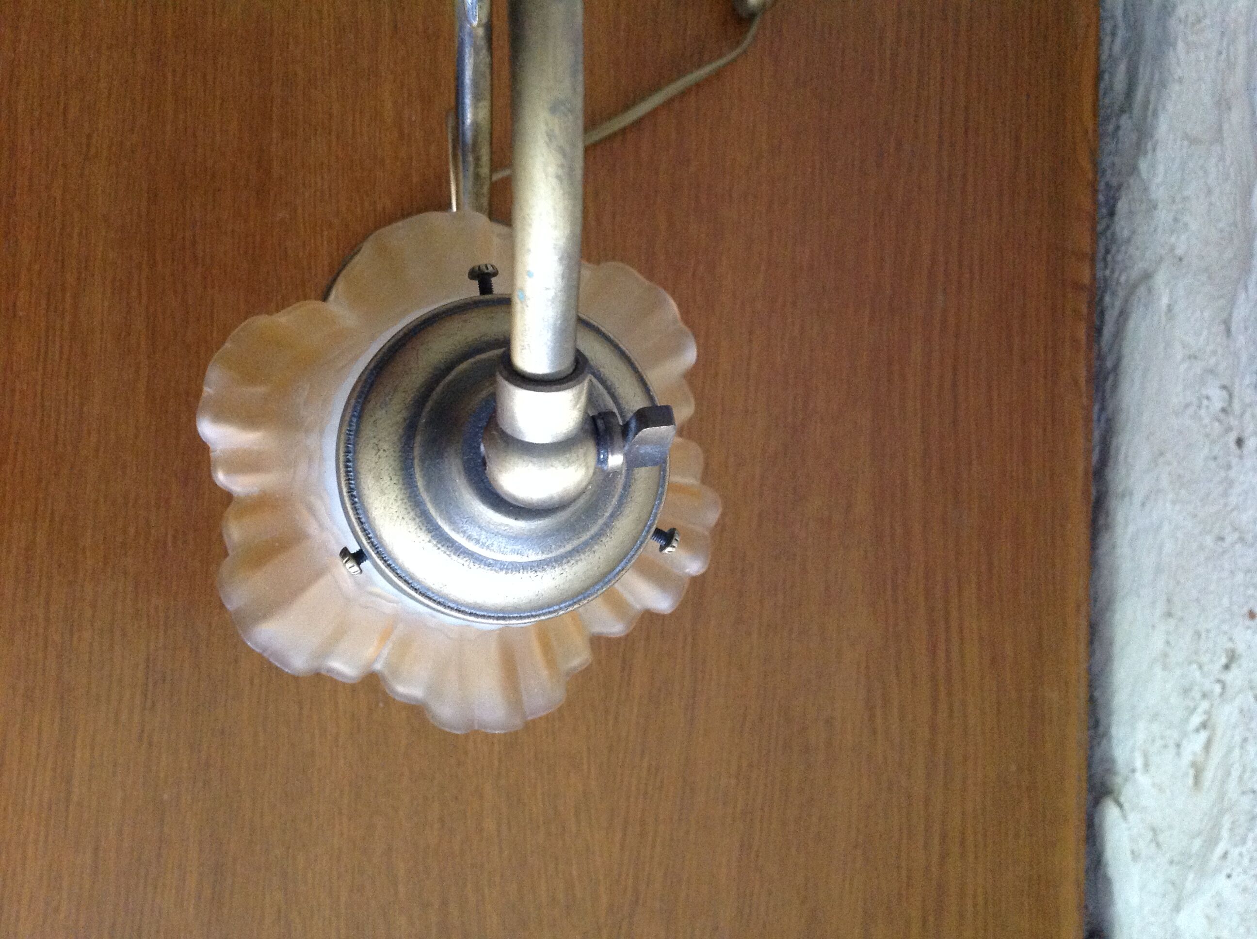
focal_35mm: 35
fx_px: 1269
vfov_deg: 40.6
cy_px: 470
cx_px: 628
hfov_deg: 52.7
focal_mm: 4.28
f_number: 2.4
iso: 320
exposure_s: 1/17
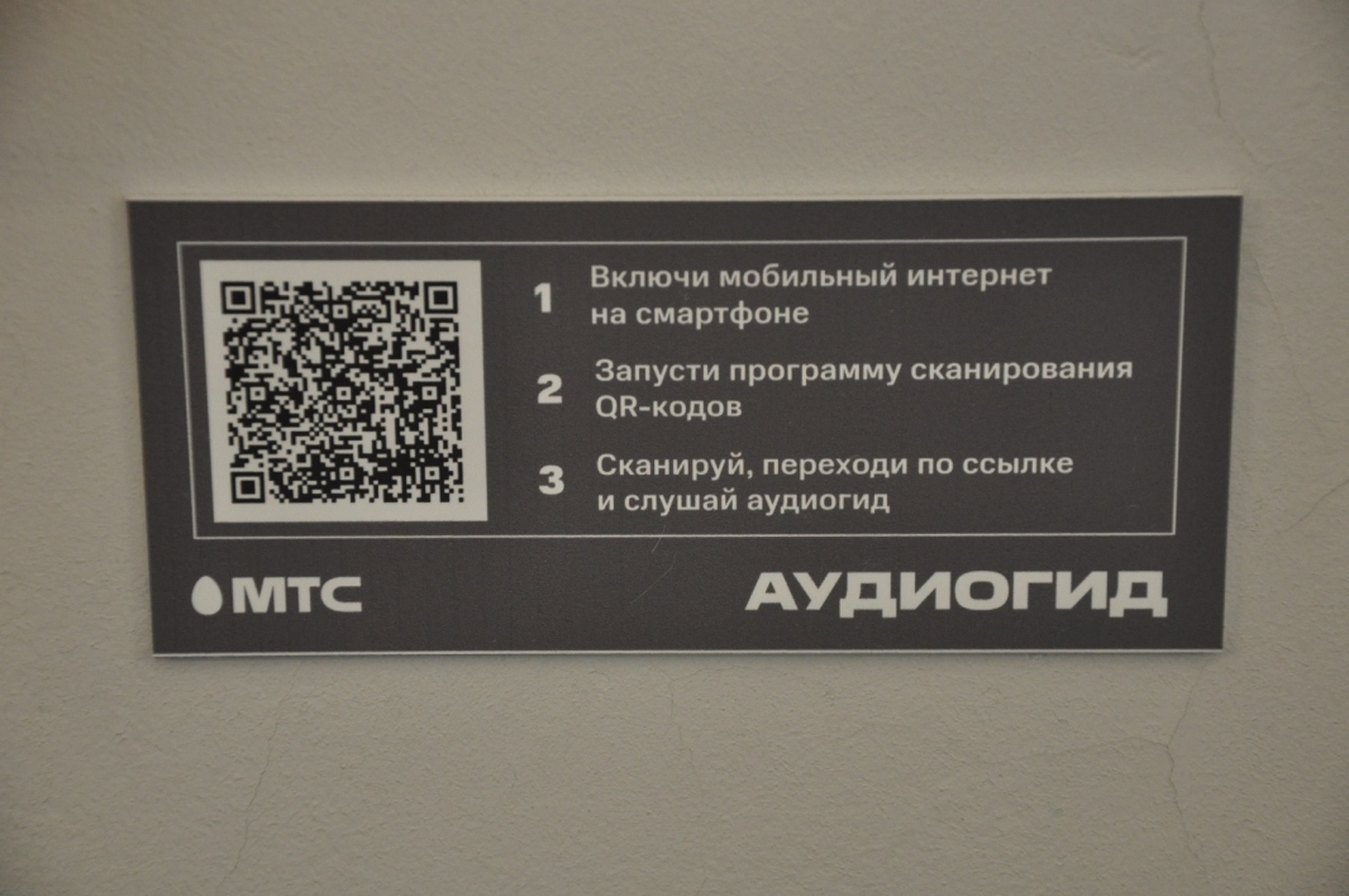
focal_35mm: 120
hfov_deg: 17.1
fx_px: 4491
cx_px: 674
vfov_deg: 11.4
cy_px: 448
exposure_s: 1/30
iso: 1250
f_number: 5.3
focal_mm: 80
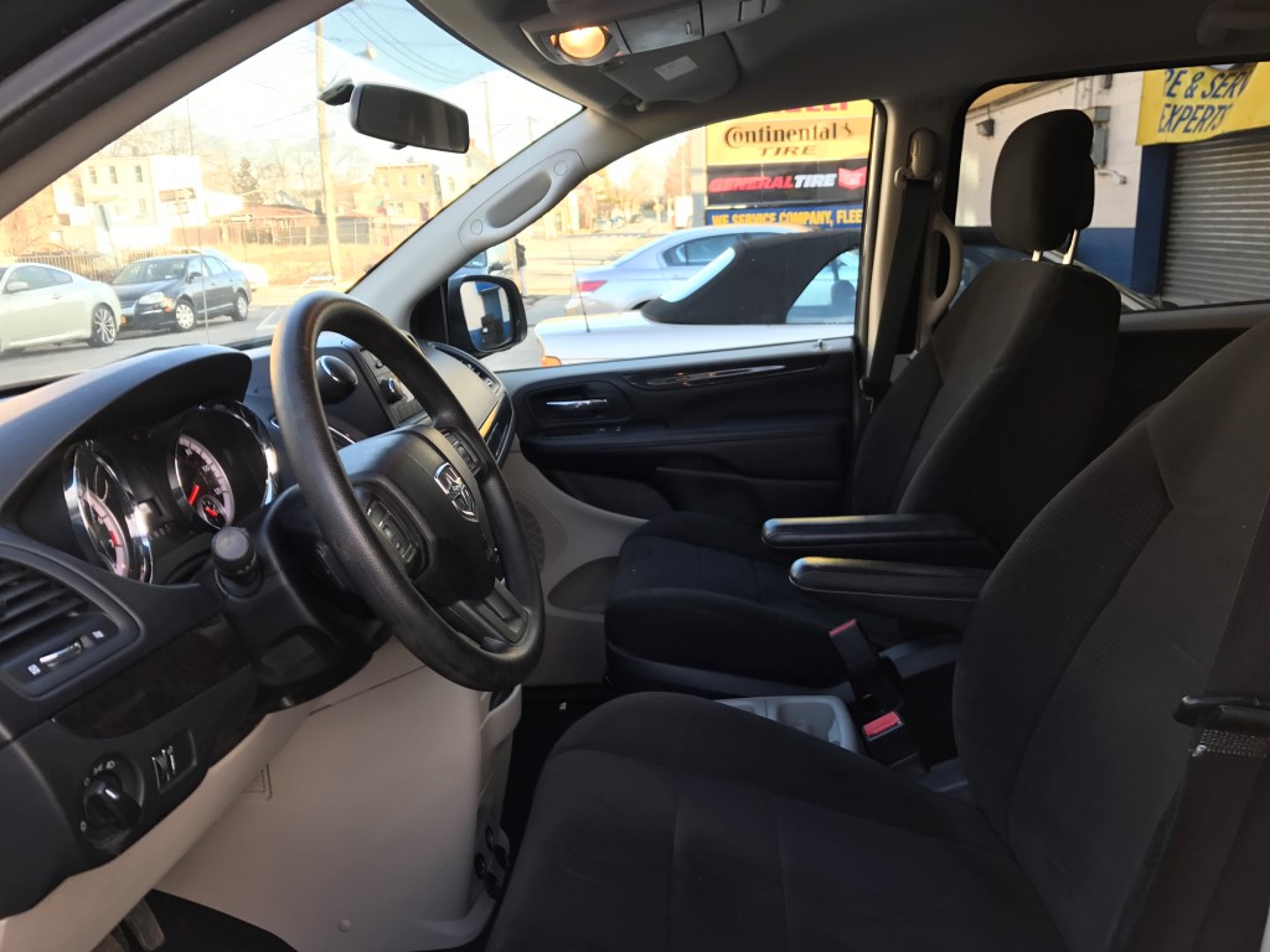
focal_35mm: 28
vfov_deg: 49.7
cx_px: 635
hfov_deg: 63.4
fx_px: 1027
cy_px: 476
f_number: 1.8
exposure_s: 1/60
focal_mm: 3.99
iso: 25
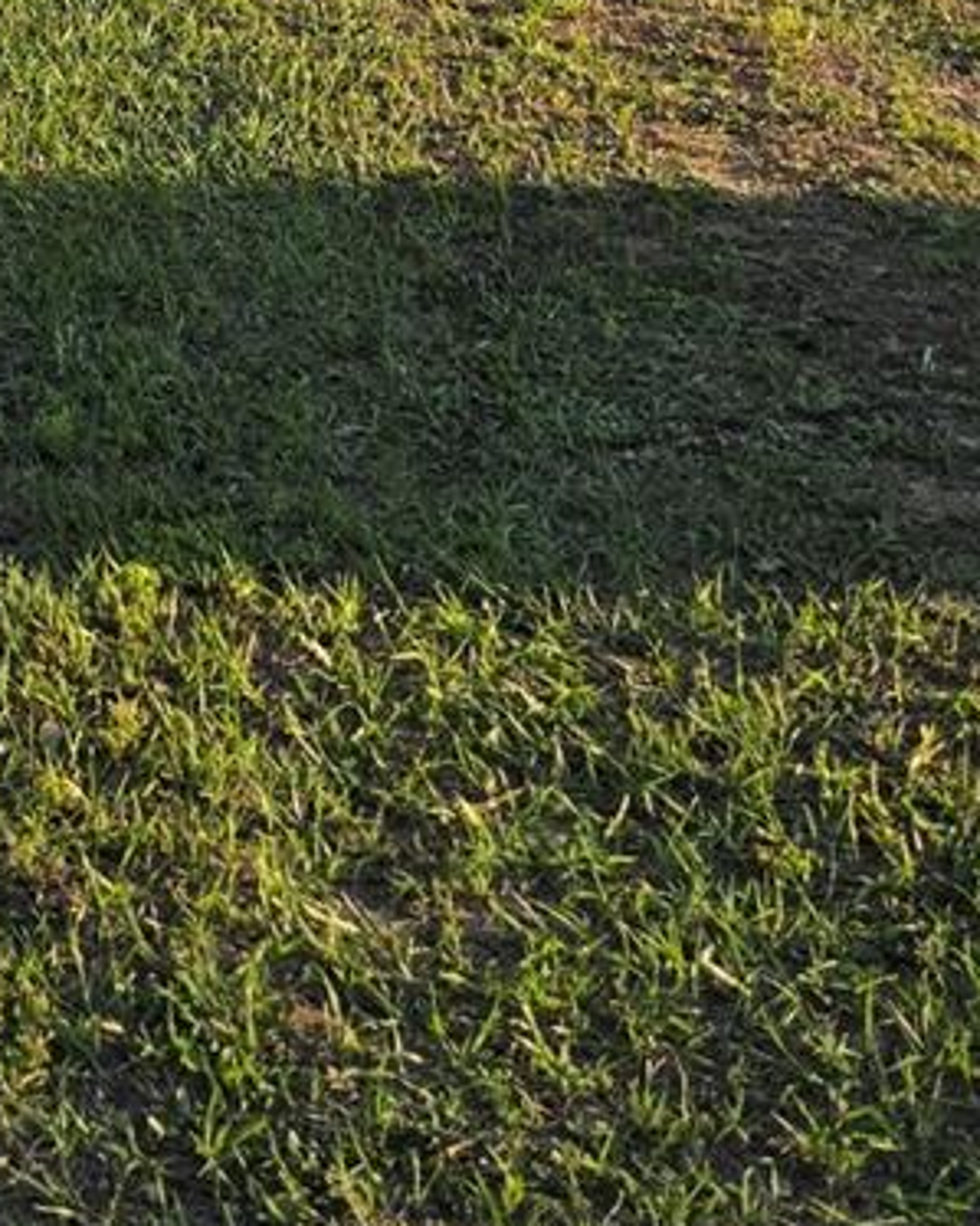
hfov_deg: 19.1
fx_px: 2611
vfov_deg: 22.7
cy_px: -495
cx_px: -403
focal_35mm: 72
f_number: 1.8
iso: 80
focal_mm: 5.4
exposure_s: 1/1167
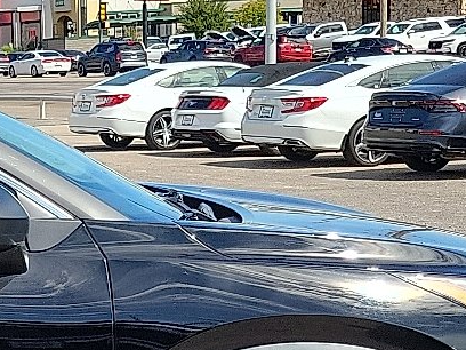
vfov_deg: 14.3
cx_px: -241
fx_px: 1373
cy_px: 350
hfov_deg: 17.3
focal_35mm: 102
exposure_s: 1/2000
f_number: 1.8
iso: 50
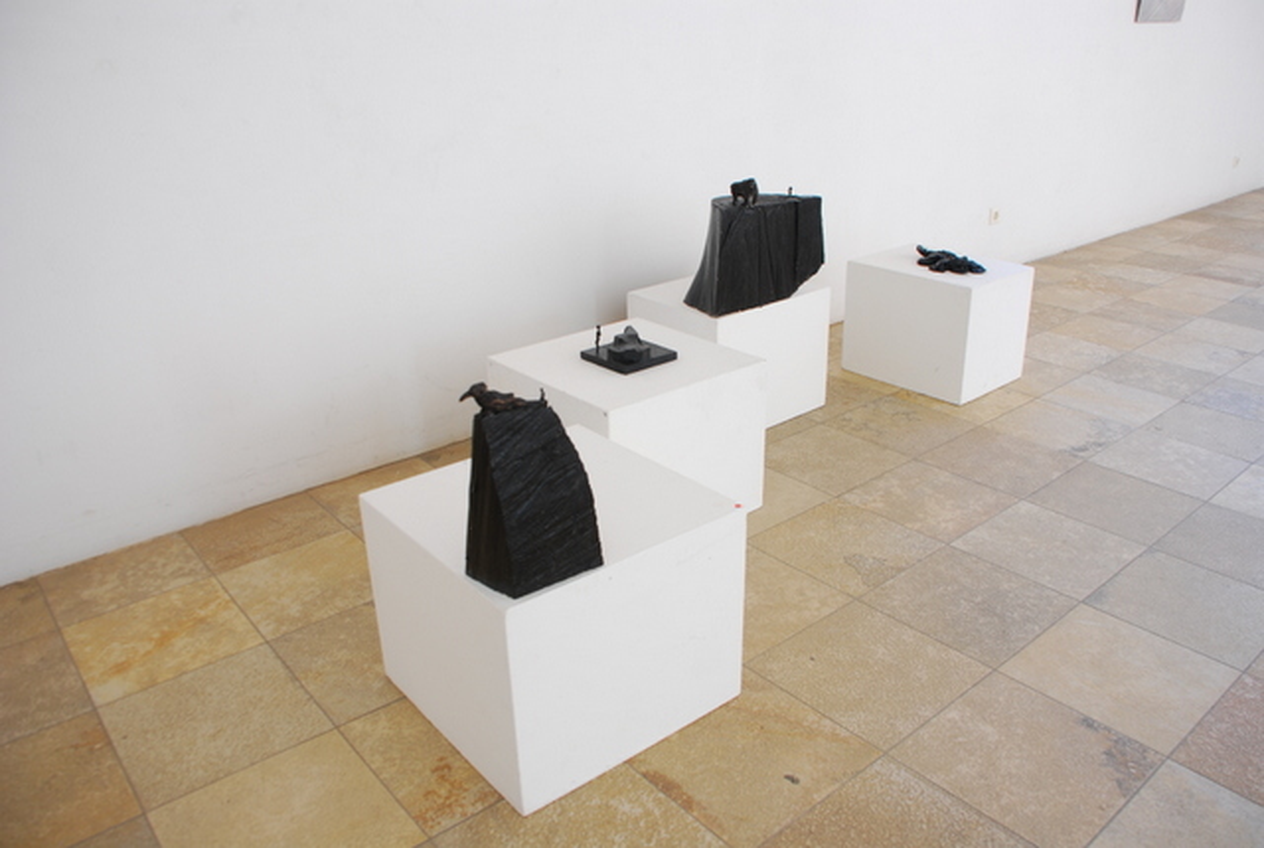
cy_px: 424
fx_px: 950
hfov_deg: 67.3
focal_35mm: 27
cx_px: 632
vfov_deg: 48.1
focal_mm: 18
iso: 100
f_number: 4.5
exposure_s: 1/3
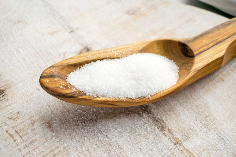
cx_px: 118
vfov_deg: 38.4
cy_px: 78
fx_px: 226
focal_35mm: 34
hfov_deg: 55.1
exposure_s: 1/100
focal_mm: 23
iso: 100
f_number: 6.3
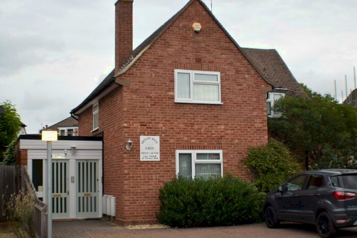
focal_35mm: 69
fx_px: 684
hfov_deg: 29.2
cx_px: 178
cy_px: 119
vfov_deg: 19.7
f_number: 7.1
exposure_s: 1/200
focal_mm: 46
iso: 125
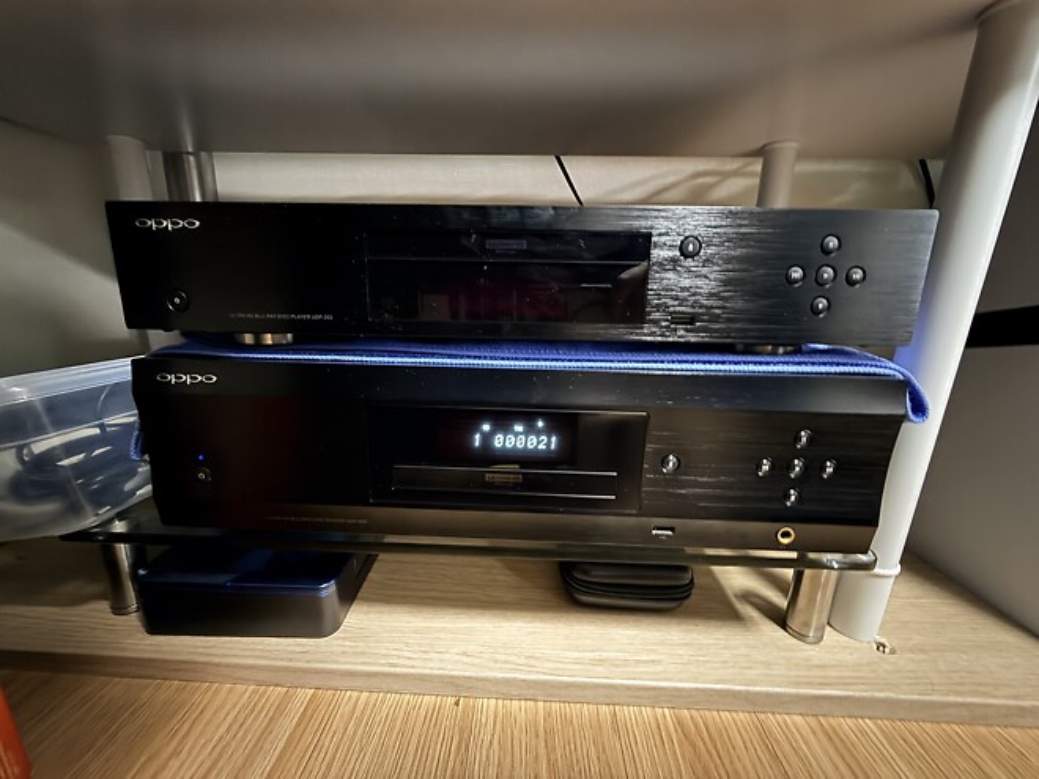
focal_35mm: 14
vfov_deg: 85.7
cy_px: 390
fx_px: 420
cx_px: 520
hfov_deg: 102.1
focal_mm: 2.22
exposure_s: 1/10
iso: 640
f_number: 2.2
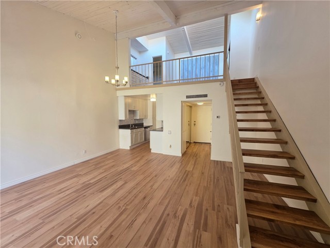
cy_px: 124
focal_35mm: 13
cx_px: 165
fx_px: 124
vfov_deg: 89.9
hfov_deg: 106.2
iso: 160
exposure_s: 1/120
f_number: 1.9
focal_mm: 2.2
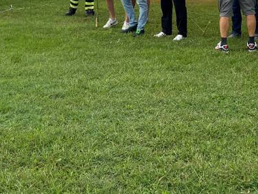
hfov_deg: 27.5
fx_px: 522
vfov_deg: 19.6
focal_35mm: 70
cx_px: 78
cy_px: -50
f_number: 1.5
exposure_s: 1/2353
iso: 50
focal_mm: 5.7
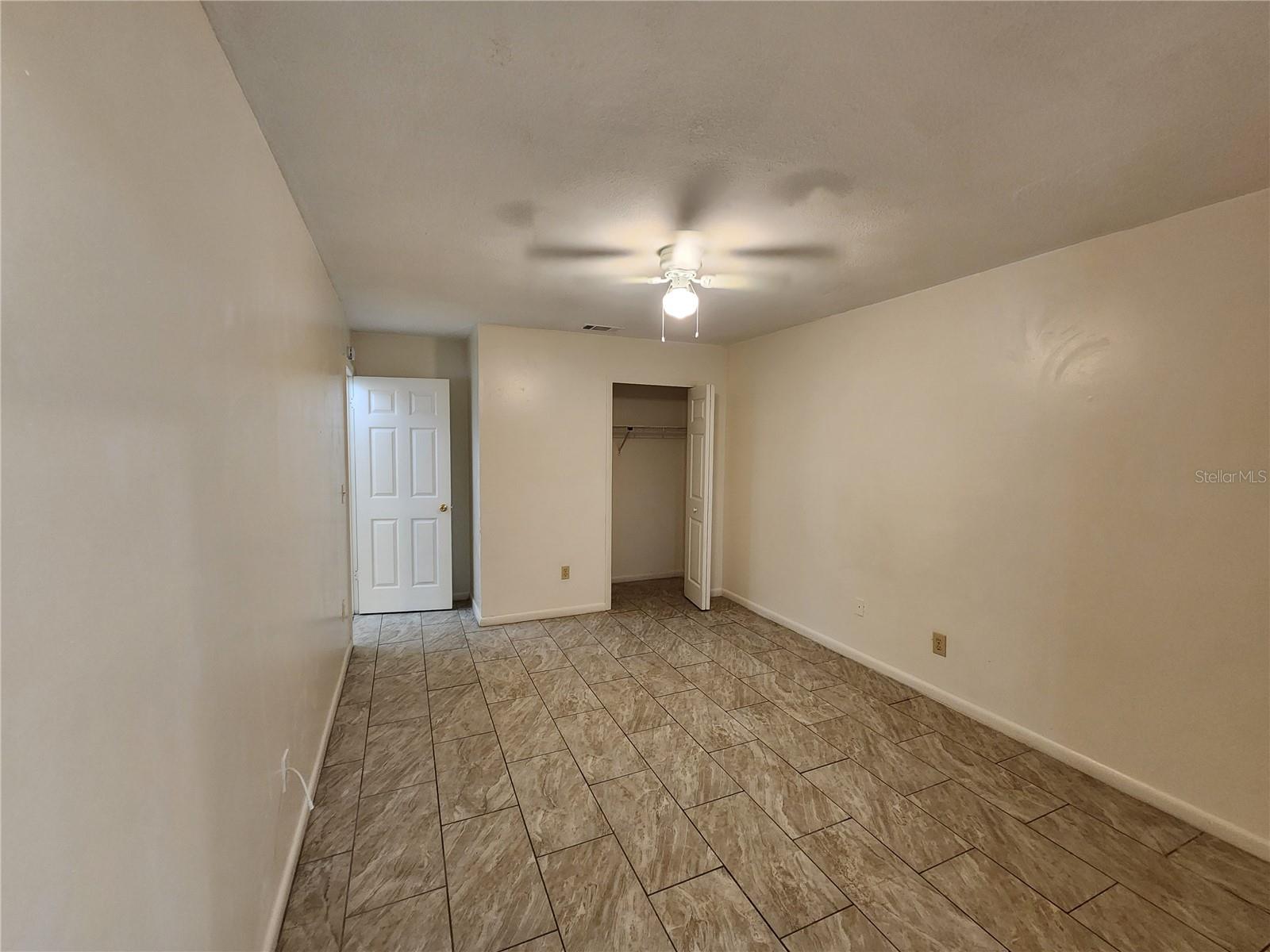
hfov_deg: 106.2
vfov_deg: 89.9
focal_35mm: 13
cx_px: 635
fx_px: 477
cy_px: 476
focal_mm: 2.2
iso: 400
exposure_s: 1/40
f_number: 2.2
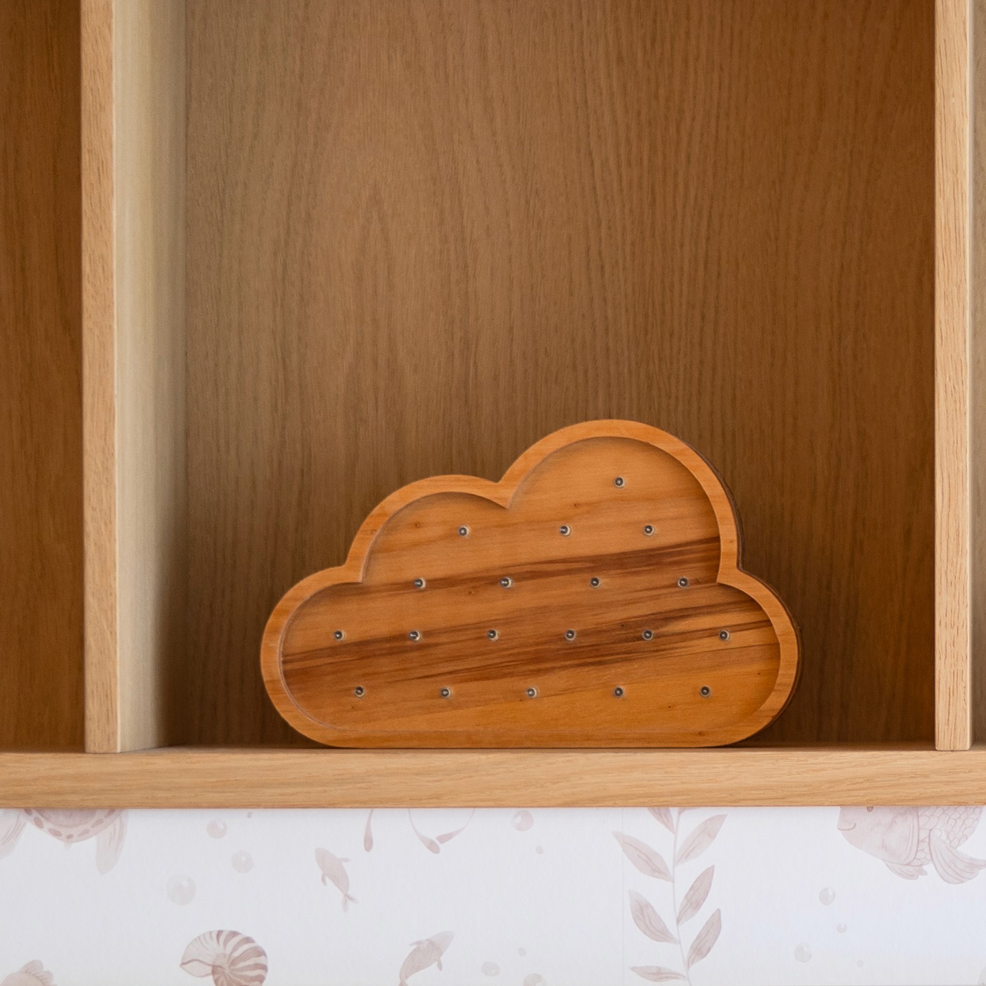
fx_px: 5607
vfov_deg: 10.0
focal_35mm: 174
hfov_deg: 9.9
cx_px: 1257
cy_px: 697
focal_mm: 50
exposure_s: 1/125
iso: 80
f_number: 1.4
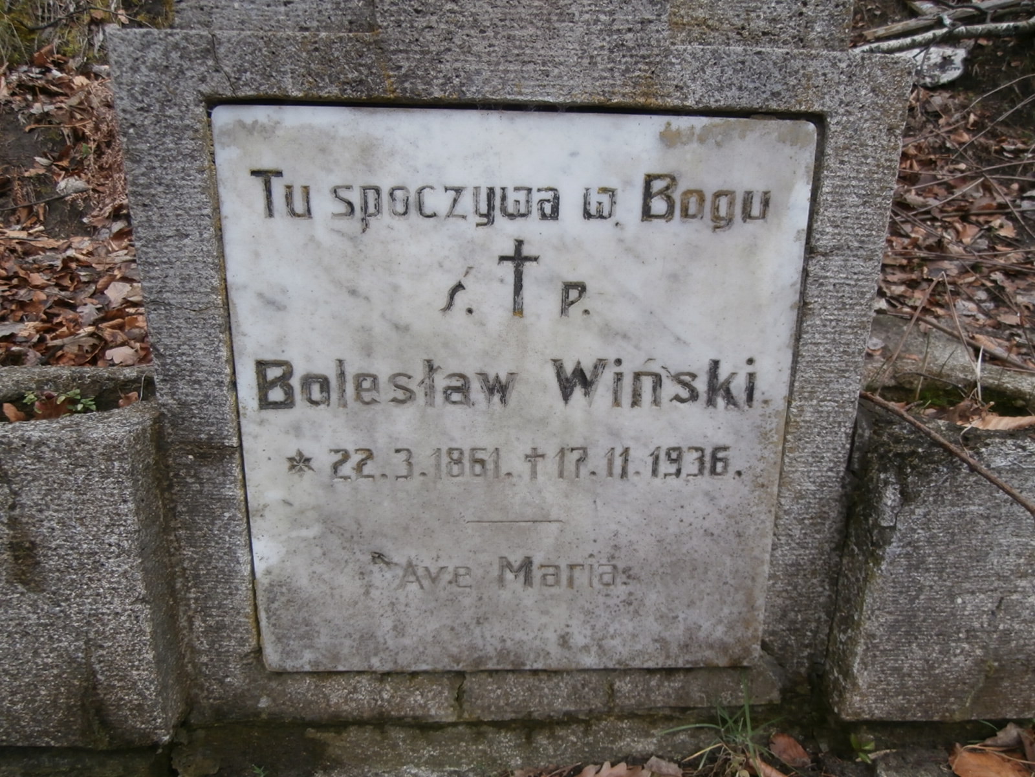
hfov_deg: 71.6
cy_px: 388
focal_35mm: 24
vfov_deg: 56.8
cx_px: 518
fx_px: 718
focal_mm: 4.2
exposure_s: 1/160
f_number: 3
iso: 100
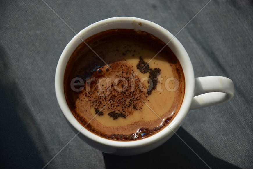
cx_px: 126
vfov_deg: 8.7
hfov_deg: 13.0
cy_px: 84
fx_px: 1107
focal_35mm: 158
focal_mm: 105
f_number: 5.6
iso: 100
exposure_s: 1/400
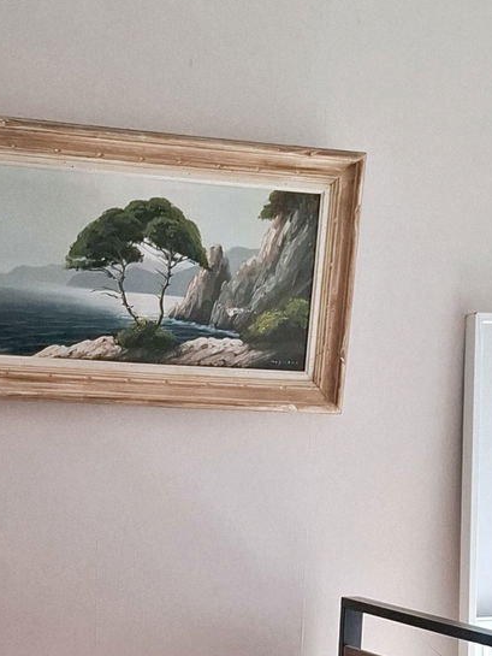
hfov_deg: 16.4
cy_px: 765
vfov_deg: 20.5
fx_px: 1705
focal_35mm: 90
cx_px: 143
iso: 50
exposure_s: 1/101
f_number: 1.8
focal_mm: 5.54
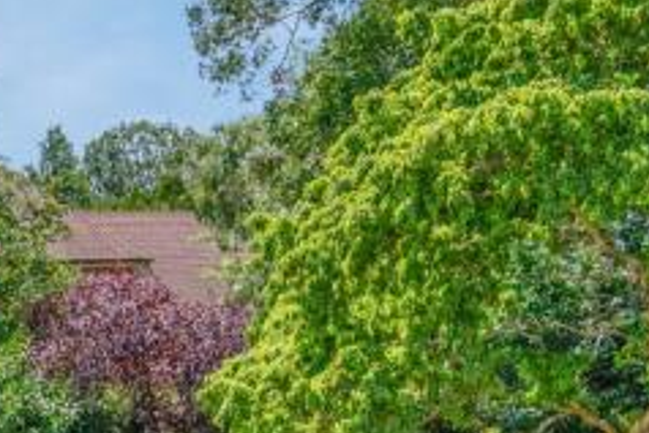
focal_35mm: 73
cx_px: -434
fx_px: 1317
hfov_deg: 21.2
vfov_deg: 18.6
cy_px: 300
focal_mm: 17
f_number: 5.6
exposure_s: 1/2500
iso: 640
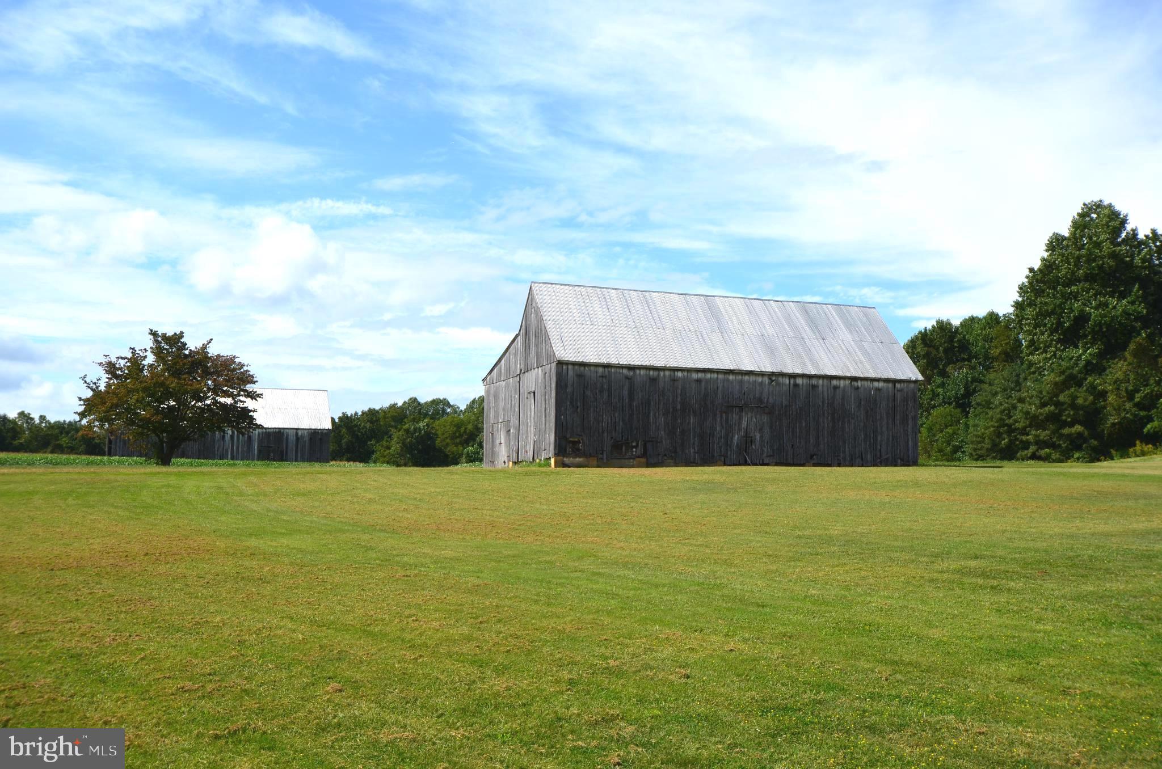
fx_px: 1159
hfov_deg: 53.2
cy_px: 384
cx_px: 581
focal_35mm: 36
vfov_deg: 36.7
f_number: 10
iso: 200
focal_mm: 24
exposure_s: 1/400
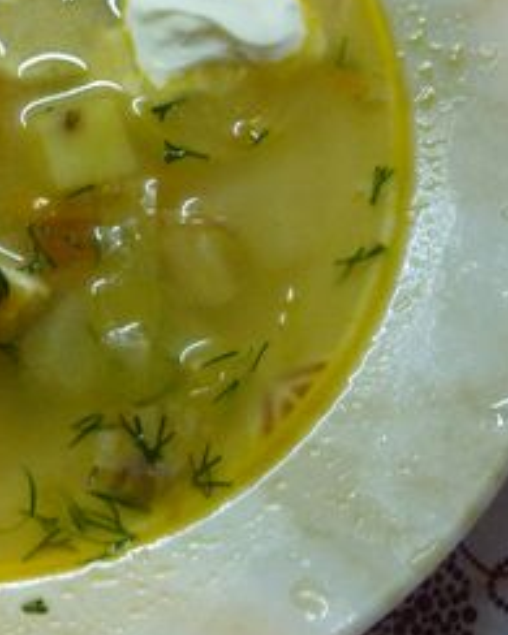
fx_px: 1617
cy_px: 154
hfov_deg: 16.9
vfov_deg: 22.0
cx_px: -135
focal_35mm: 86
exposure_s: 1/30
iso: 320
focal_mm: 5.5
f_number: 2.8
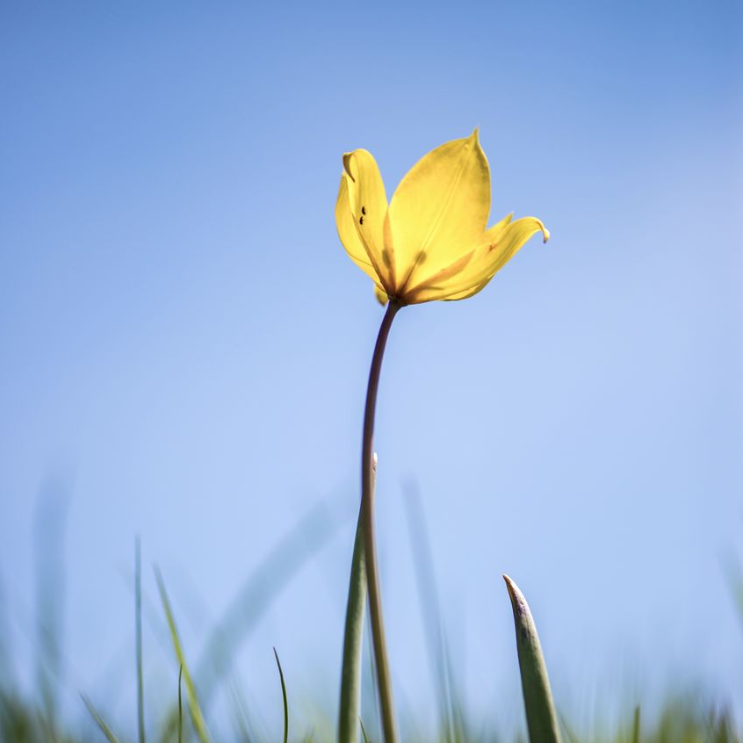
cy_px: 478
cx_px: 374
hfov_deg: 12.9
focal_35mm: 135
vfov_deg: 12.9
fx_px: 3278
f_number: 3
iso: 200
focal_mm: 105
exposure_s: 1/4000
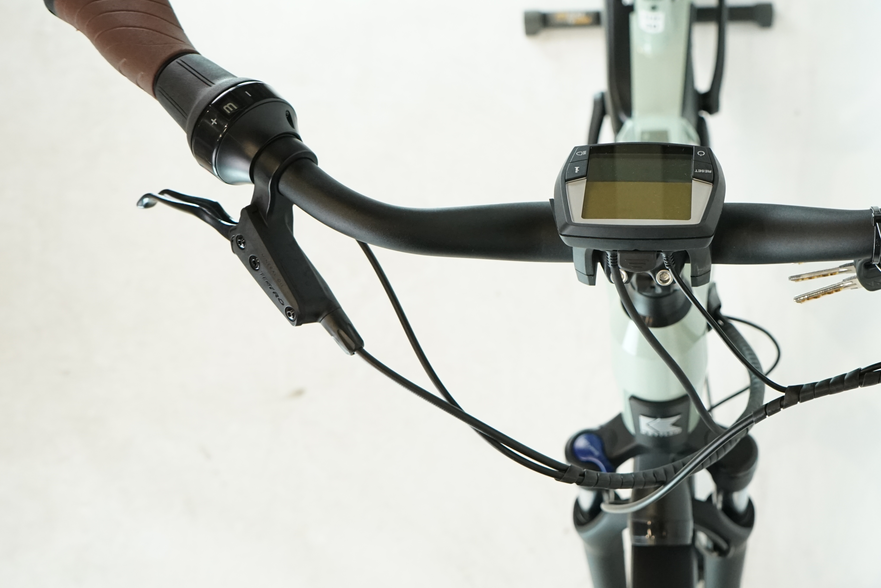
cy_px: 282
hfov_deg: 41.6
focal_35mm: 46
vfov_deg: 29.2
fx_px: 1126
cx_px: 650
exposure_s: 1/200
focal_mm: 31
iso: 2000
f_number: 5.6
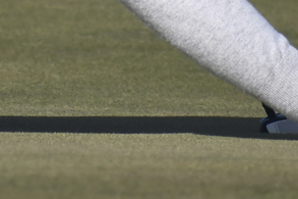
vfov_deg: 0.7
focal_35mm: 1999
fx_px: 16537
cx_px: 19
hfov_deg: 1.0
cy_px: -193
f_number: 6.3
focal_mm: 260
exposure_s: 1/2500
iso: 400
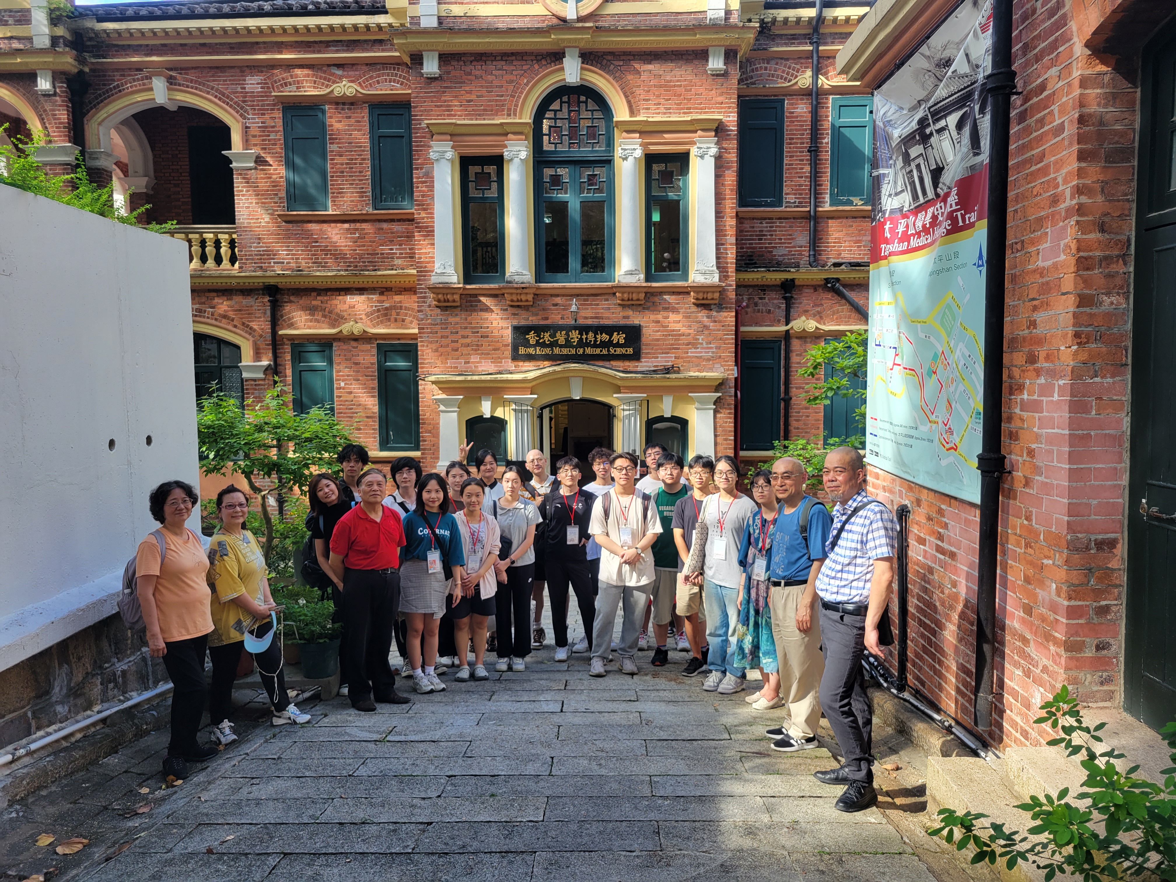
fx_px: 883
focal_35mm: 26
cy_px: 441
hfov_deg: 67.3
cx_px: 588
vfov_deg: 53.1
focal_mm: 5.4
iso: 40
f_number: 1.8
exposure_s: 1/151
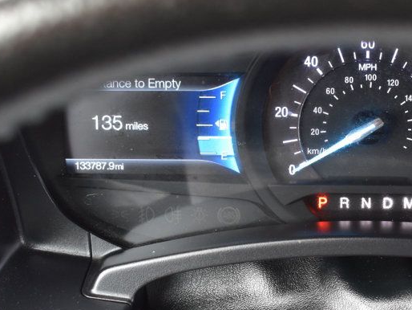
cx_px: 362
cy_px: 208
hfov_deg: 21.6
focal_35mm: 89
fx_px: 1059
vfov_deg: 16.6
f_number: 6.3
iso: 720
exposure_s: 1/15
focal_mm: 31
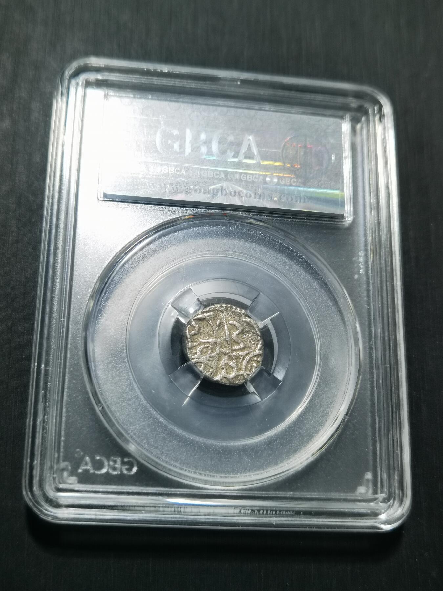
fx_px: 819
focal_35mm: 48
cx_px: 222
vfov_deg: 39.7
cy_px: 296
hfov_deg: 30.3
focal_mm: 6.67
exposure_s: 1/100
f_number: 1.9
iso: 125
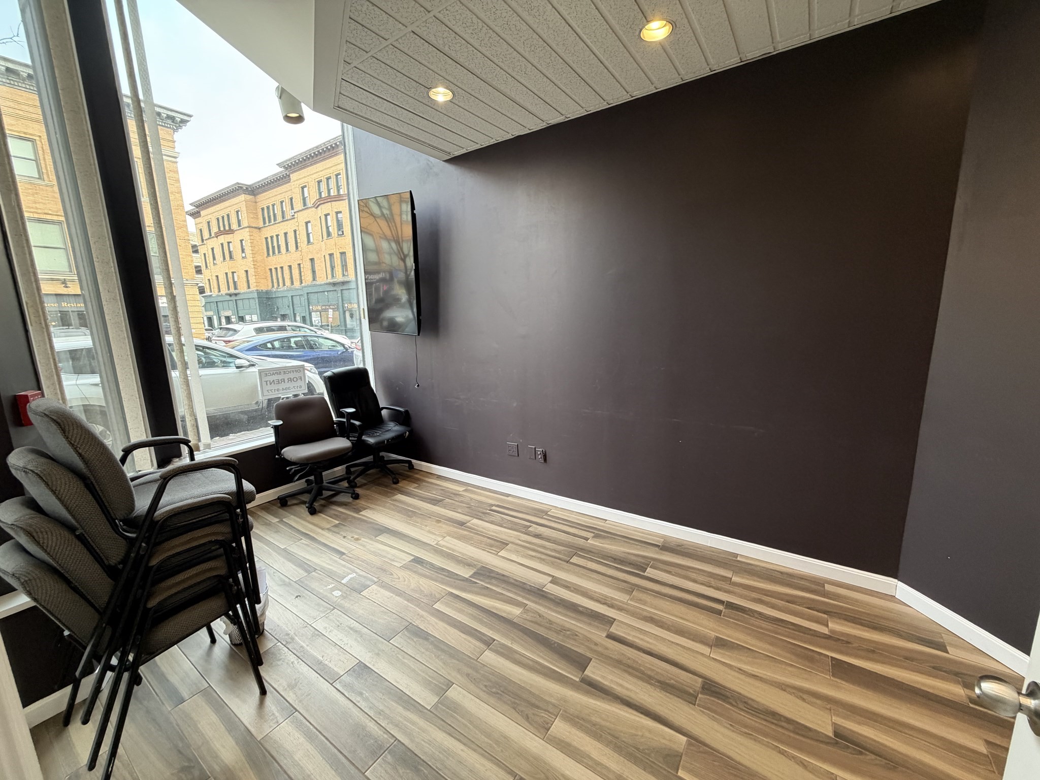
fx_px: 421
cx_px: 520
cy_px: 390
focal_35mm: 14
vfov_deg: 85.7
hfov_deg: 102.1
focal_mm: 2.22
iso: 200
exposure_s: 1/120
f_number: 2.2
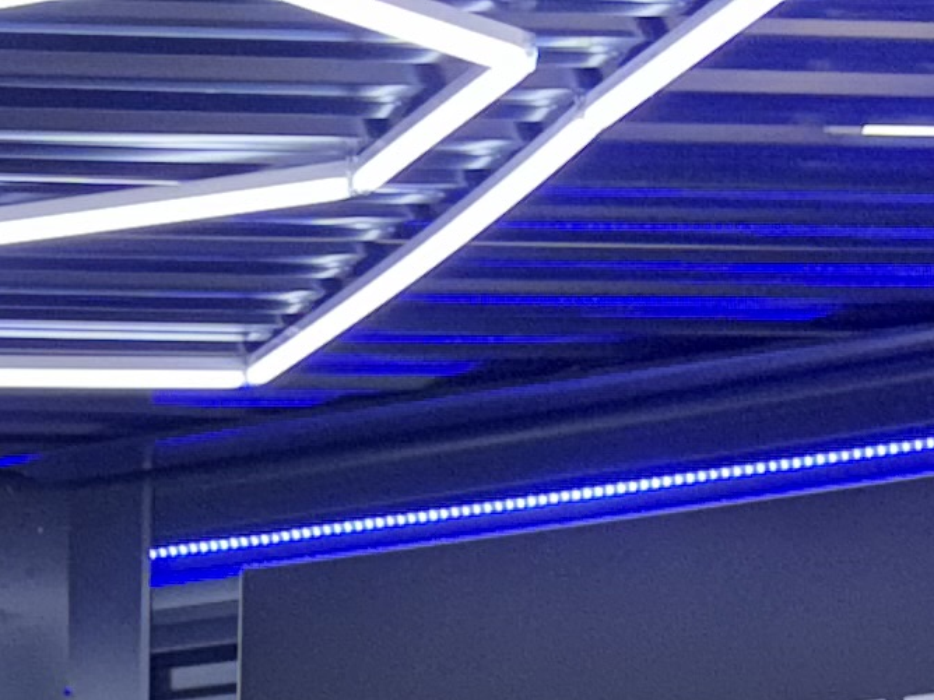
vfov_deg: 8.1
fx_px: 4236
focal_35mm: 157
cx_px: -449
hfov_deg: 12.0
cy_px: 2111
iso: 50
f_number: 1.6
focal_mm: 5.96
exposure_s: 1/295
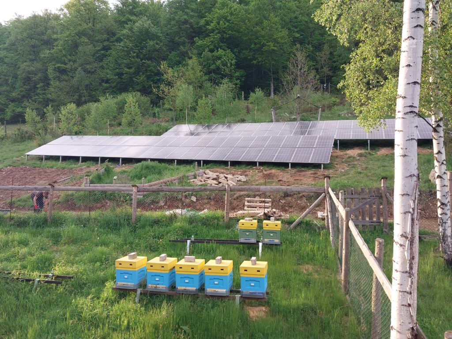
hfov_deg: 60.0
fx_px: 392
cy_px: 170
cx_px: 226
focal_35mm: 30
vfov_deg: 46.8
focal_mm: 4.6
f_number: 1.8
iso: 20
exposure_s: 1/100
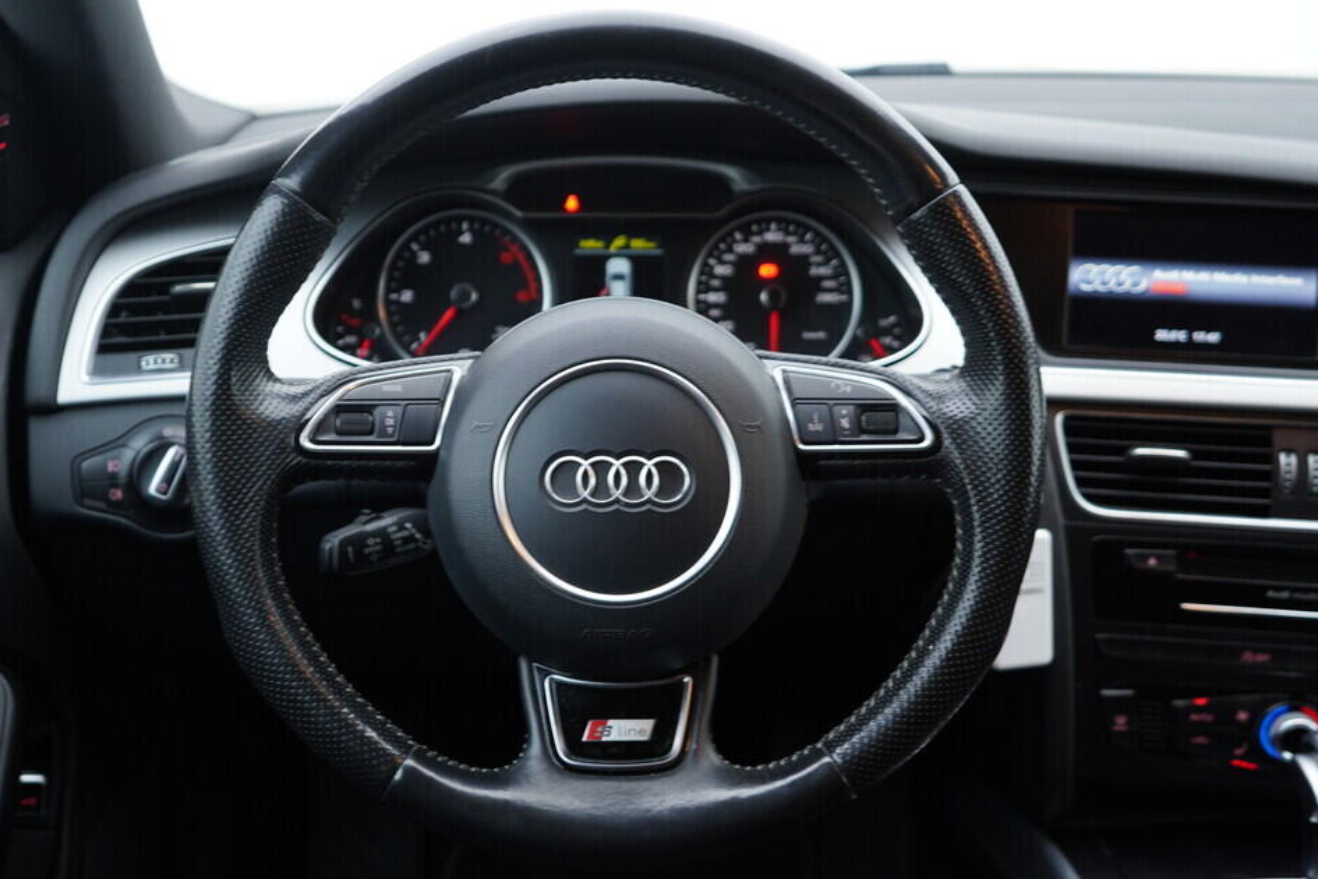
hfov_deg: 49.5
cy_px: 450
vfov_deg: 34.2
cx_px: 637
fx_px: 1428
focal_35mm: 39
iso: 200
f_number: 2.8
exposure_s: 1/40
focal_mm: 24
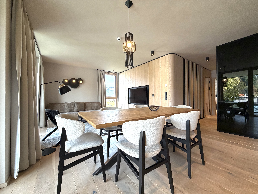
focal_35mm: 14
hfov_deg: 102.1
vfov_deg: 85.7
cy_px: 97
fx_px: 104
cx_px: 129
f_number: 2.2
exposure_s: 1/100
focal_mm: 2.22
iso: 200
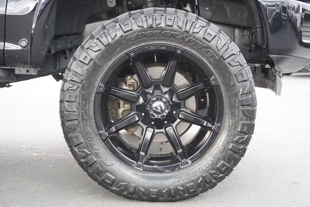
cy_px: 104
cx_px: 155
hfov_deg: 35.0
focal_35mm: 57
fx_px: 491
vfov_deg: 23.8
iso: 1000
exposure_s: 1/160
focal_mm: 38
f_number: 5.6
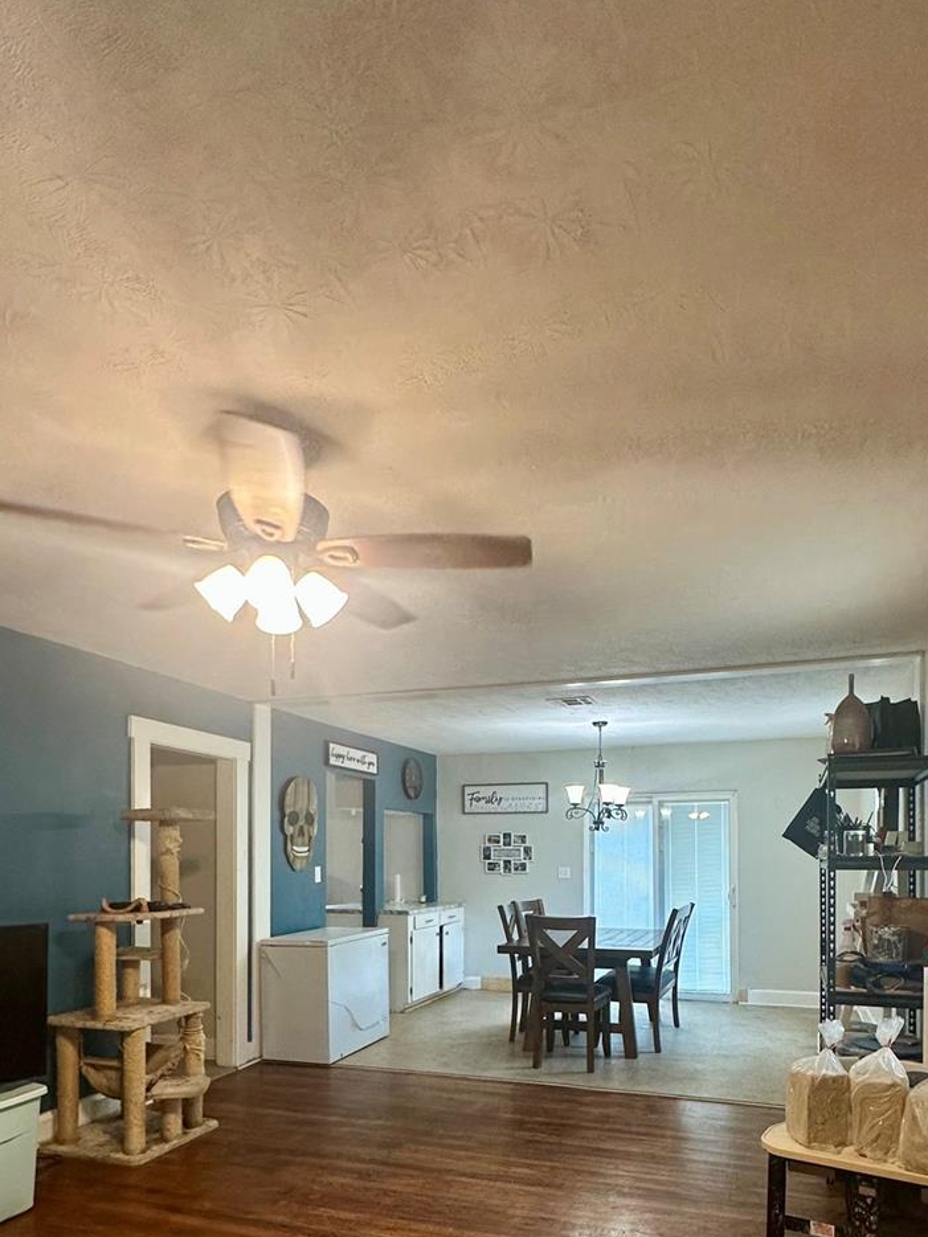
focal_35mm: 23
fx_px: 822
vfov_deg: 71.1
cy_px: 852
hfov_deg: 58.8
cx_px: 498
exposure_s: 1/60
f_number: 2.2
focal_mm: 2.22
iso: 200
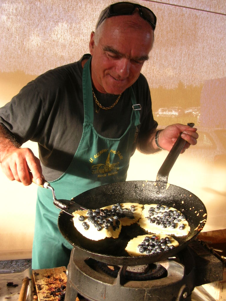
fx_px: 305
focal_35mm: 35
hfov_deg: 40.7
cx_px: 113
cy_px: 150
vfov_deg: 52.6
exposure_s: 1/44.7
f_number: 2.8
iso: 50
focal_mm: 5.8
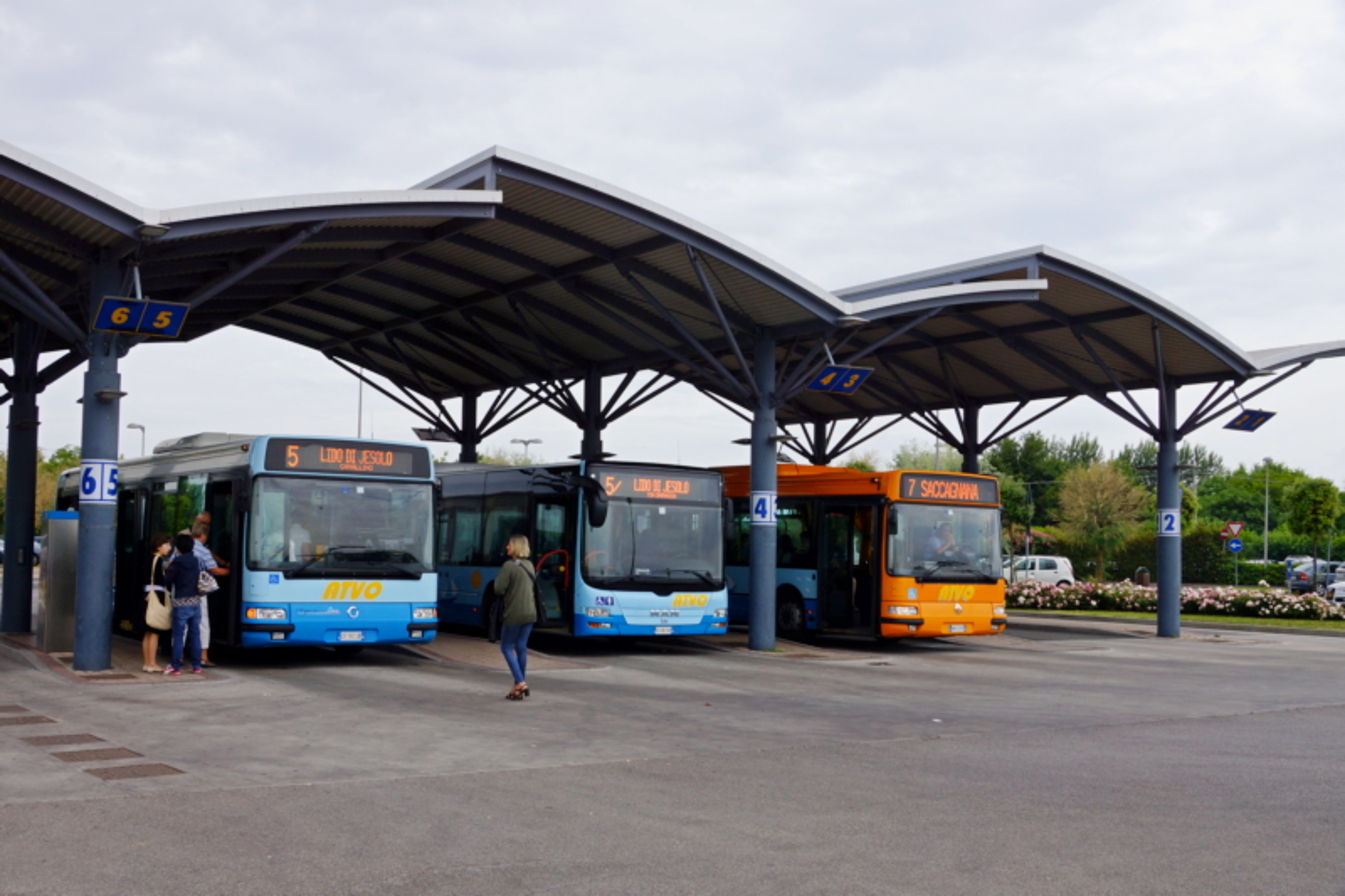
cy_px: 448
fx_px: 1345
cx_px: 672
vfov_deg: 36.9
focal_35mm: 36
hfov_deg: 53.1
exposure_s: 1/160
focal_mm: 24
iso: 100
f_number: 13
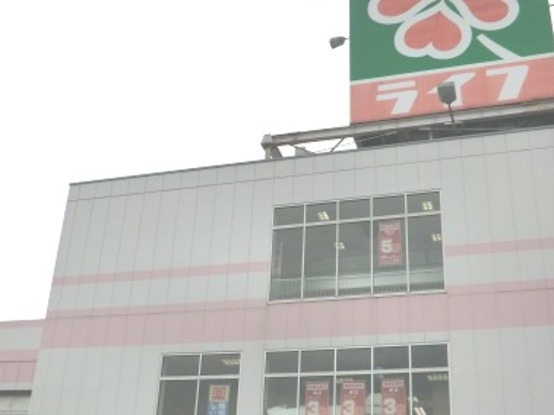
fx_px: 784
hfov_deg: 38.8
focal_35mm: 49
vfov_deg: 29.7
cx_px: 224
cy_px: 194
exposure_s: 1/640
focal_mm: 5.2
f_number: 7.9
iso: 80
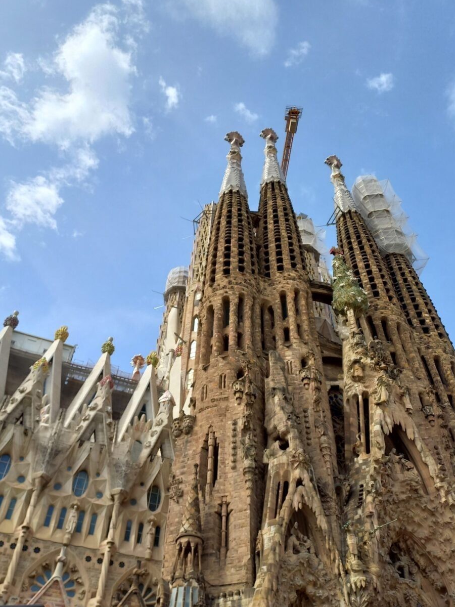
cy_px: 327
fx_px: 526
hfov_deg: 46.7
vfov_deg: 59.9
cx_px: 248
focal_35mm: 30
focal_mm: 4.65
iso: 50
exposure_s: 1/861
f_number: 1.8
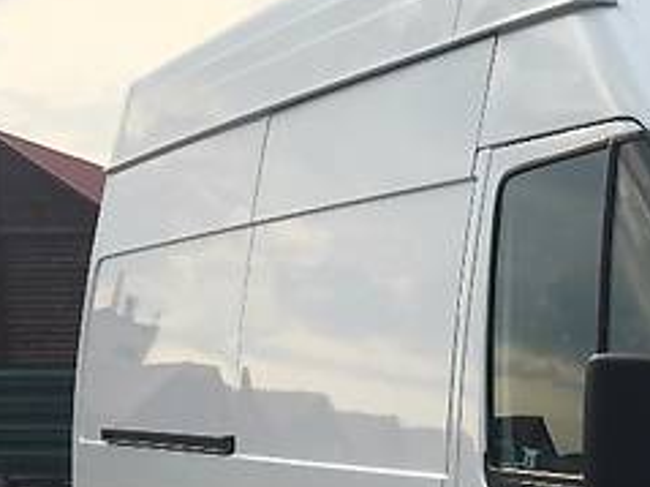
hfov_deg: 18.9
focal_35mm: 97
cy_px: 686
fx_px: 1820
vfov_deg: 14.4
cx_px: 813
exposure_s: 1/1068
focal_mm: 4.2
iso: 25
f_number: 2.2
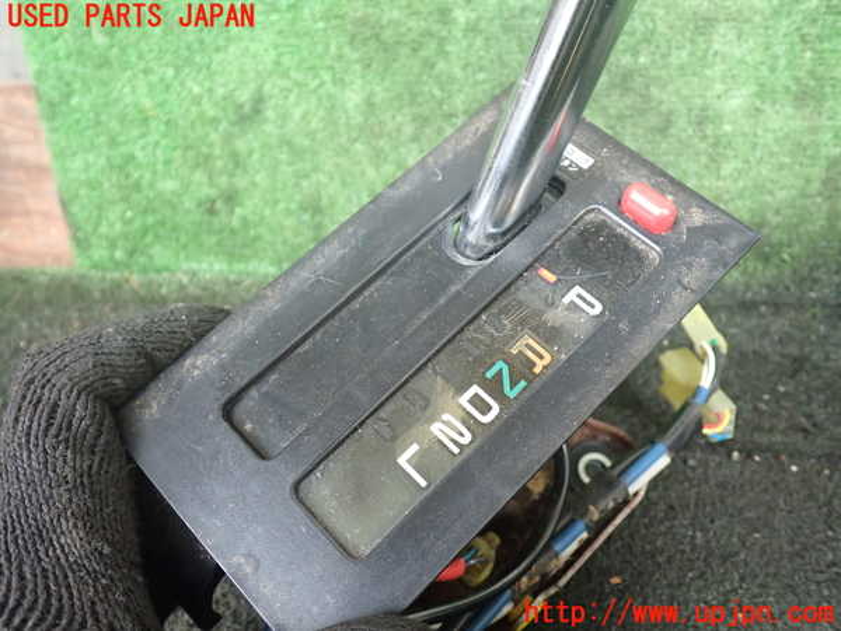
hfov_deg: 60.0
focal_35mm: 30
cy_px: 316
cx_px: 420
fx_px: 729
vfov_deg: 46.8
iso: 320
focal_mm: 5.4
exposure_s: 1/30
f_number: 2.3
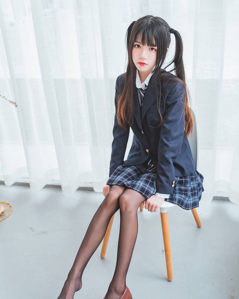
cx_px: 125
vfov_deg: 43.8
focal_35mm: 42
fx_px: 371
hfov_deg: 35.7
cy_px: 158
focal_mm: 35
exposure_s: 1/160
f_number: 2.8
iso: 400
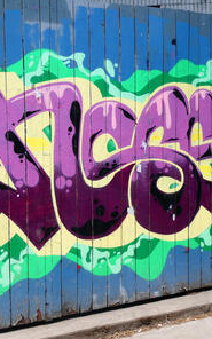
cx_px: 103
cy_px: 171
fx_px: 582
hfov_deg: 20.6
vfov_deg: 32.5
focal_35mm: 63
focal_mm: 7.8
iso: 125
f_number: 3.9
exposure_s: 1/80
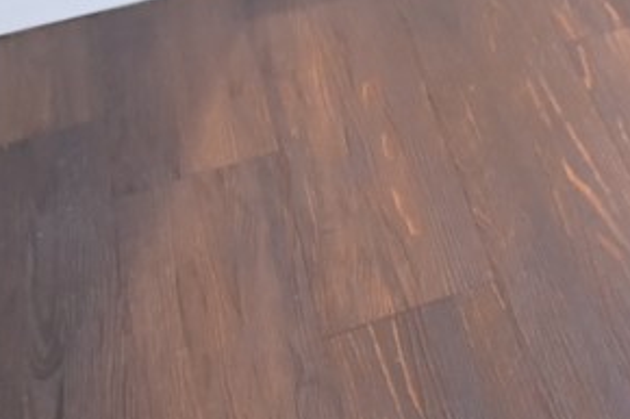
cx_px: 1051
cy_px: -845
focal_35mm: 105
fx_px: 1836
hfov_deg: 16.9
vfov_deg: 9.8
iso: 2000
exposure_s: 1/15
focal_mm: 14
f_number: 8
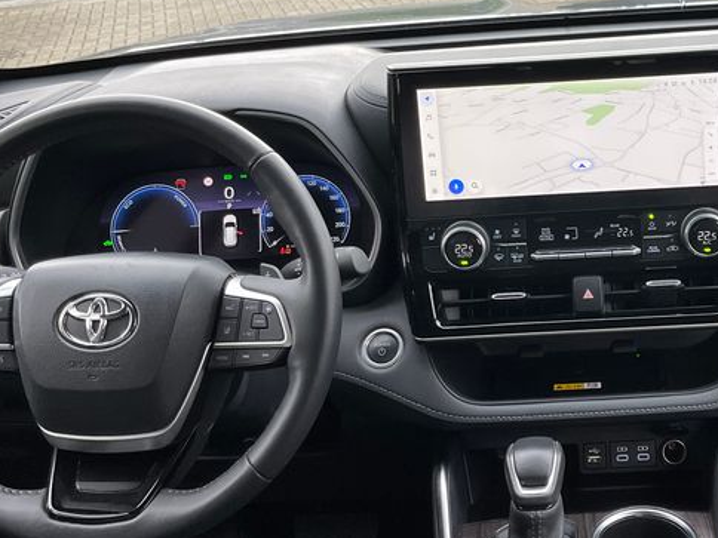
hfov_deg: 33.9
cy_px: 167
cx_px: 570
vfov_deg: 26.4
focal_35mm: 55
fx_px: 1141
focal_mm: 5.1
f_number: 1.6
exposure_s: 1/121
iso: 125
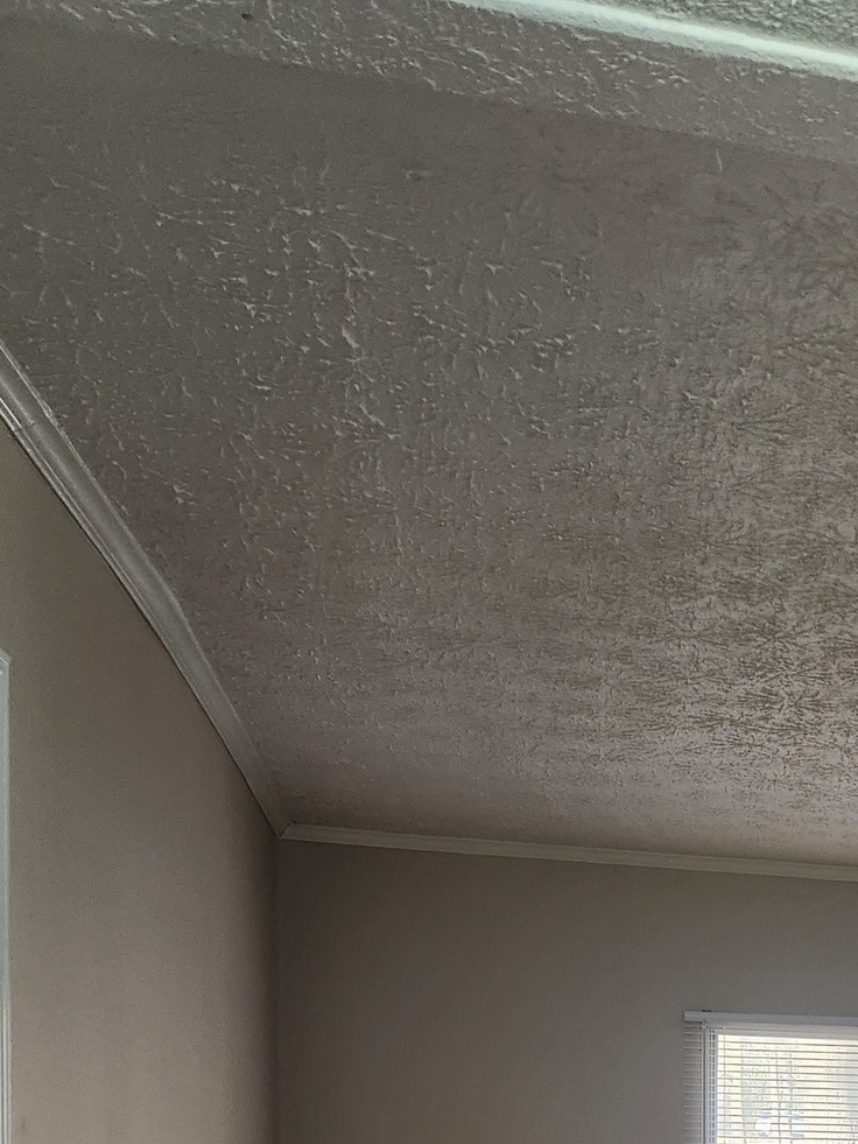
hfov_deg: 24.8
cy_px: 1283
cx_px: 993
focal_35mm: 54
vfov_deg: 31.3
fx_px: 1784
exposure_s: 1/120
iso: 160
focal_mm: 5.4
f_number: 1.8
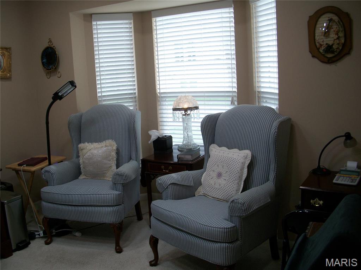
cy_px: 135
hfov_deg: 52.6
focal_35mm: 35
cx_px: 180
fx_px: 365
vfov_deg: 40.7
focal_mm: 6.3
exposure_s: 1/30
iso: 96
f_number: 3.1
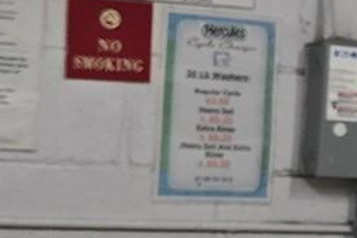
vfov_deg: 7.9
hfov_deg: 9.8
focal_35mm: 174
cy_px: 95
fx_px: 1725
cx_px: 977
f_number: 1.8
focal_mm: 5.4
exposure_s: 1/120
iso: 125
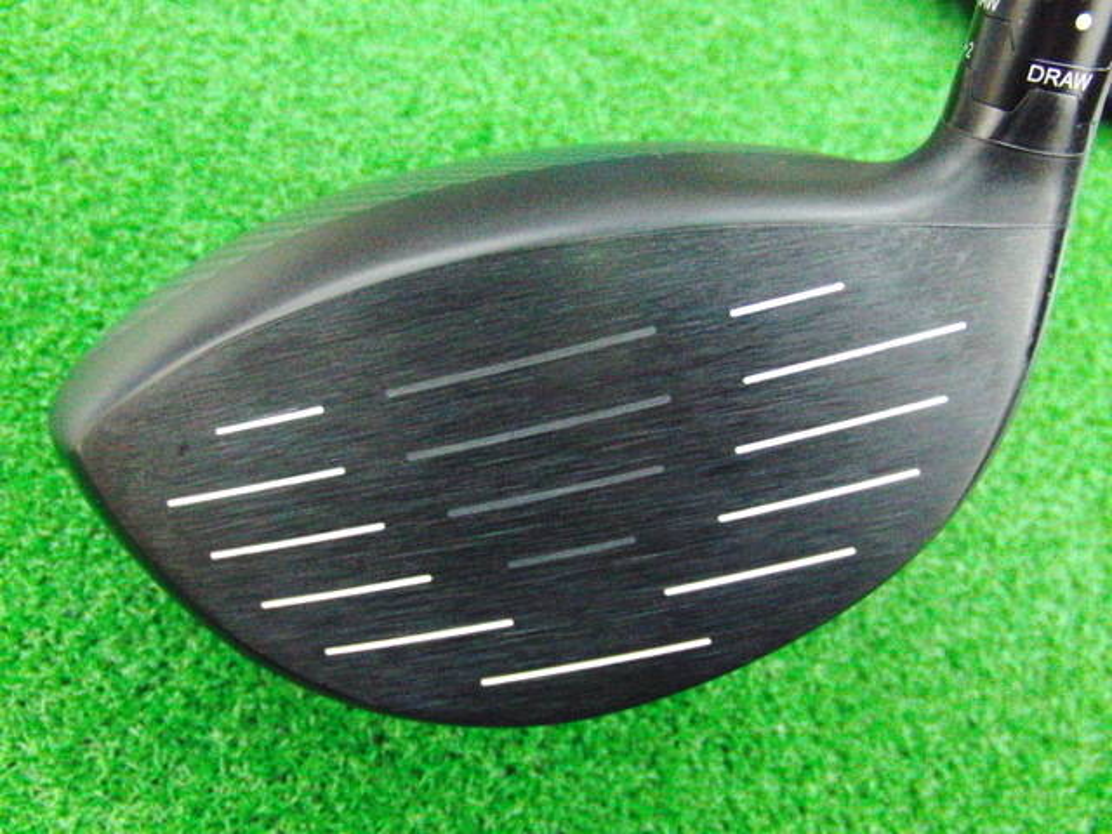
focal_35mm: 37
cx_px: 556
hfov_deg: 50.1
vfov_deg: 38.7
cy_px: 417
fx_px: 1189
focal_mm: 6.42
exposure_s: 1/80
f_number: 3.6
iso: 3200
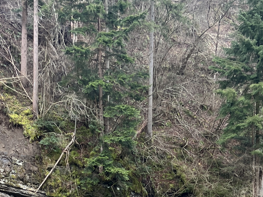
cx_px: 4
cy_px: 294
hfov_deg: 22.0
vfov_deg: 15.8
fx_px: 653
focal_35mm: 86
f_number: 1.5
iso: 40
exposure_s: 1/286
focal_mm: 5.7
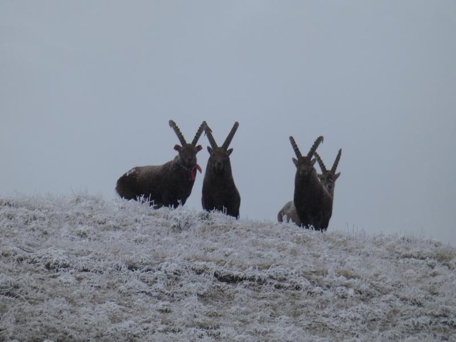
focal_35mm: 1196
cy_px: 171
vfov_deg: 1.2
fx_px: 15755
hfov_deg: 1.7
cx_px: 228
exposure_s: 1/250
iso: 80
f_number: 5.9
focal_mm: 214.2
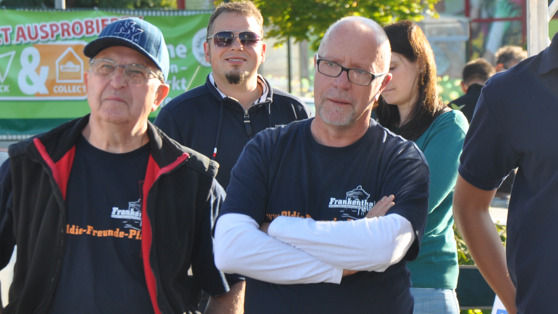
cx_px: 316
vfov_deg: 4.5
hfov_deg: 8.0
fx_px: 3993
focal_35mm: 270
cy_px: 126
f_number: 8
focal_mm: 105
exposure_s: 1/125
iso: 250
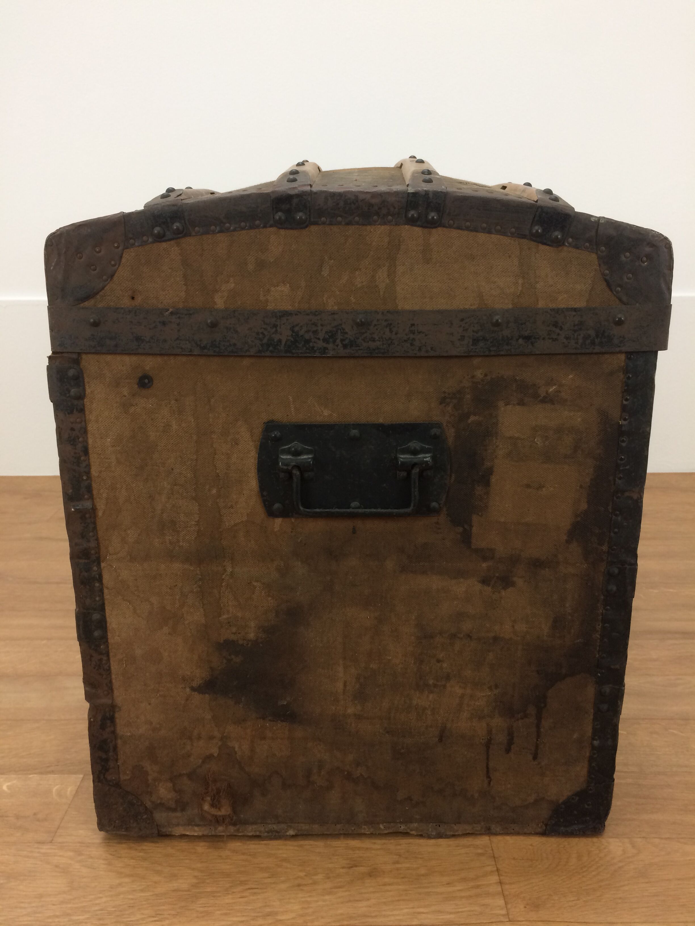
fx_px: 776
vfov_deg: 61.7
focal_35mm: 29
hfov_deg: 48.2
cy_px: 463
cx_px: 348
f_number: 2.2
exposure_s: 1/33
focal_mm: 4.15
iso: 50
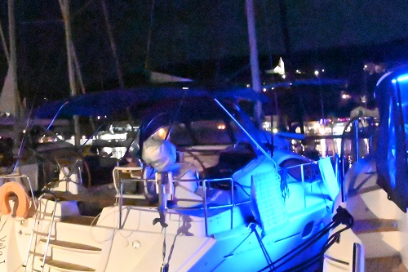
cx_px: 20
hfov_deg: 29.0
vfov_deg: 20.6
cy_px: 113
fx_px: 748
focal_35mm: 66
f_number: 16
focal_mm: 22
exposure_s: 1/5
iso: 51200
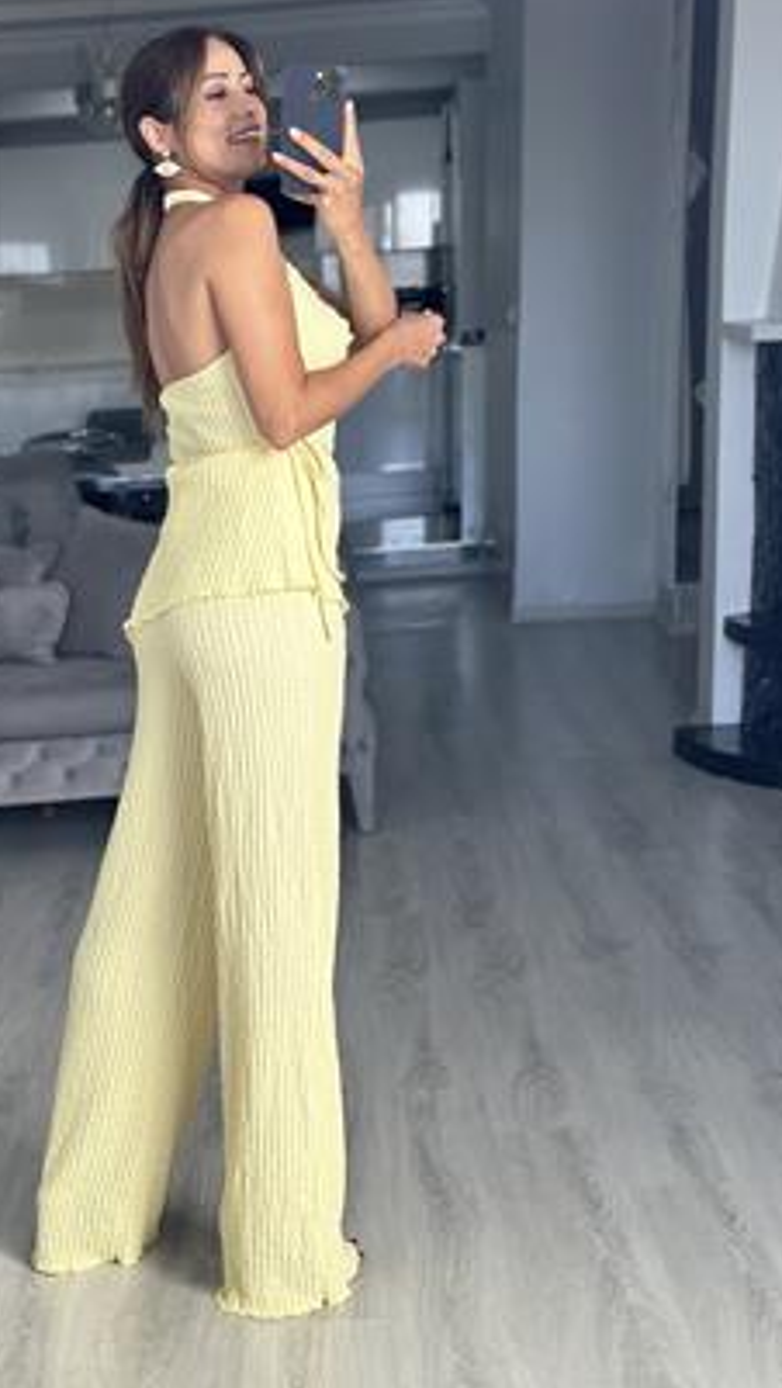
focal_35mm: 66
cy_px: 613
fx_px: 2429
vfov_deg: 31.8
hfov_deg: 18.2
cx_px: 246
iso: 125
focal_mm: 6.86
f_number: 1.78
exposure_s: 1/143
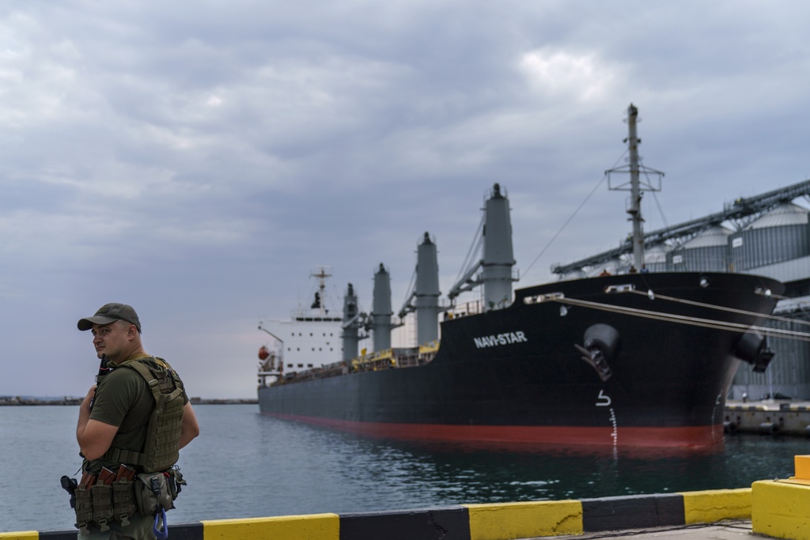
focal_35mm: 39
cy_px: 270
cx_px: 405
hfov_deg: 49.5
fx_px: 878
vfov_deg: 34.2
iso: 100
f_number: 2.8
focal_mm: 39
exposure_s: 1/5000
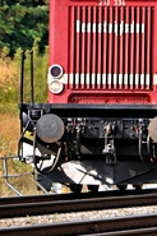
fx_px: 8500
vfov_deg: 1.6
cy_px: 24
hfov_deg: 1.1
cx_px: 93
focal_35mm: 1297
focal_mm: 200
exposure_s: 1/125
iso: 200
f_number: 14
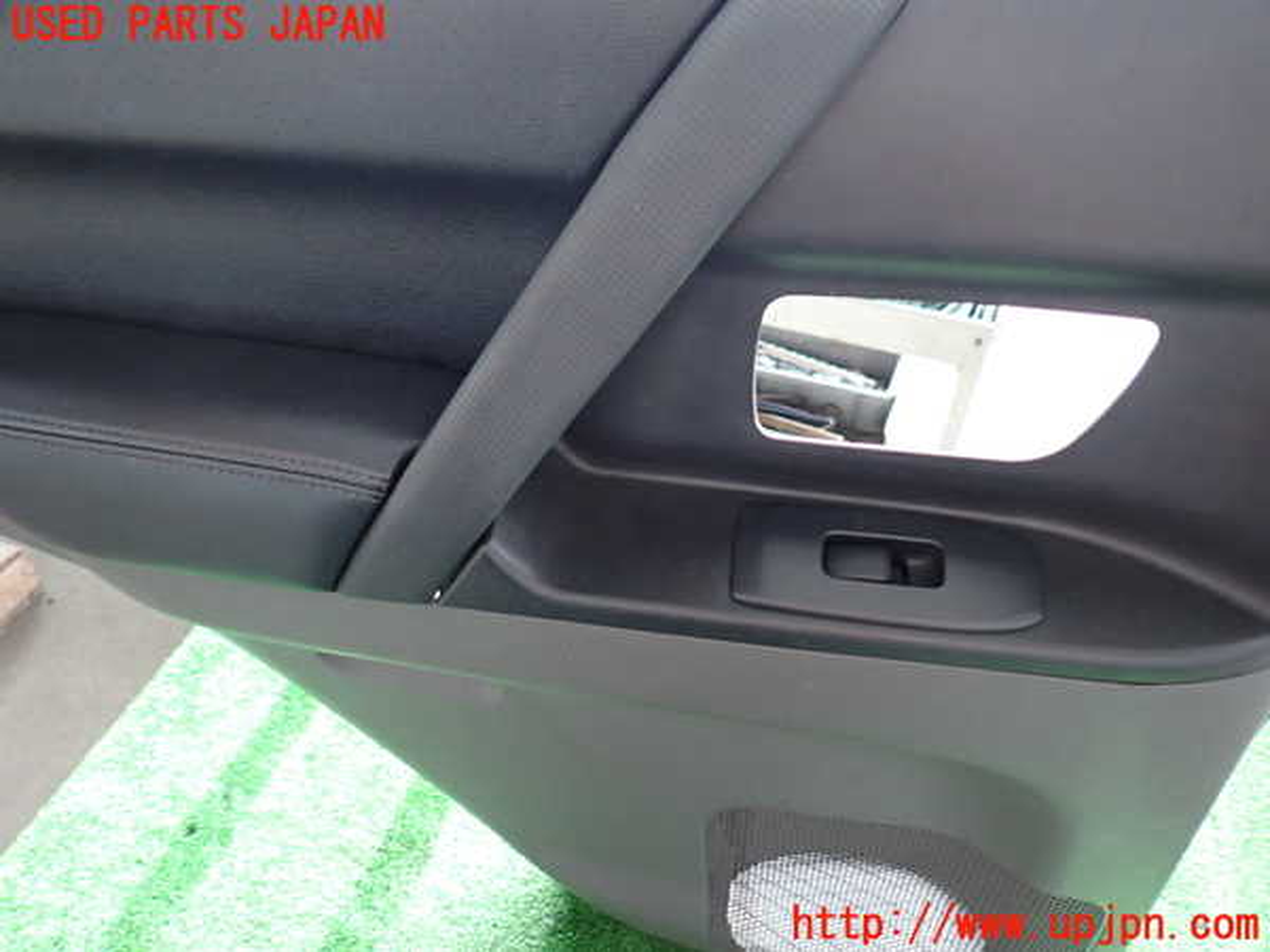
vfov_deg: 54.9
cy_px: 476
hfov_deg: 69.4
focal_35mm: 25
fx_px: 917
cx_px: 635
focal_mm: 4.5
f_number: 2
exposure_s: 1/30
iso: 400
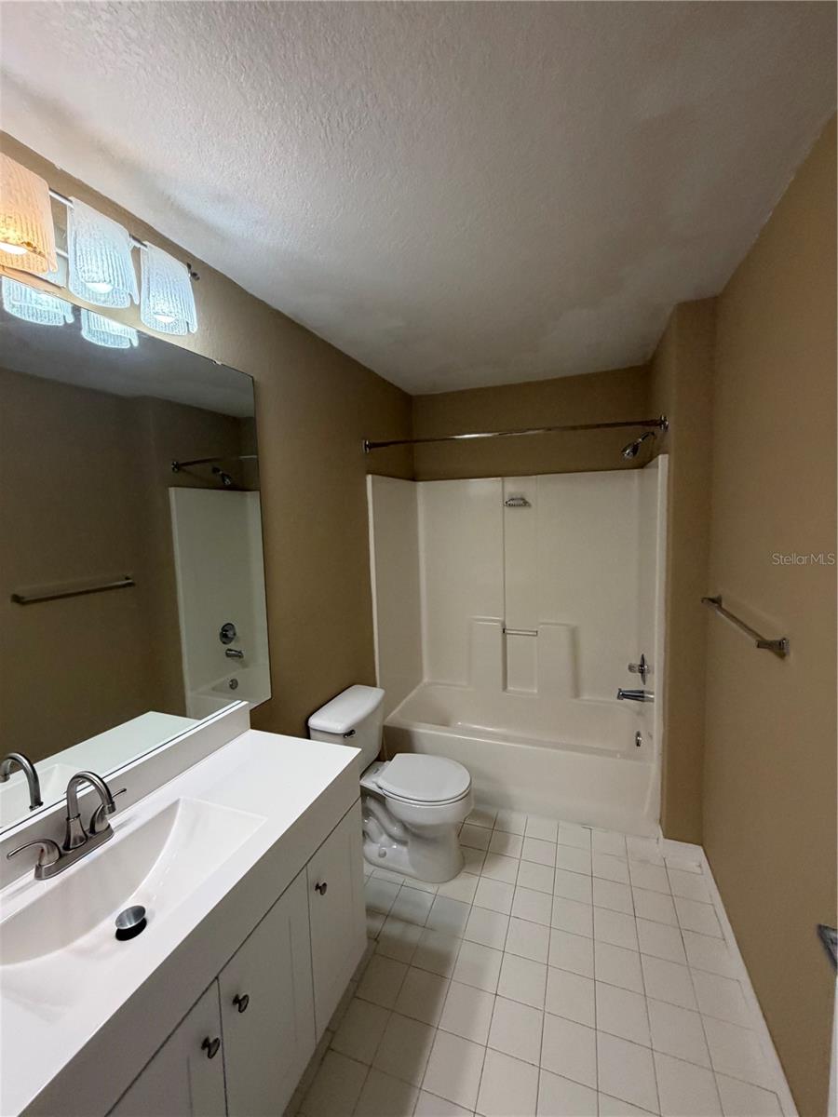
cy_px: 558
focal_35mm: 14
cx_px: 419
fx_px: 452
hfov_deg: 85.7
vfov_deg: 102.1
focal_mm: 2.22
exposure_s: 1/120
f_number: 2.2
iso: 200
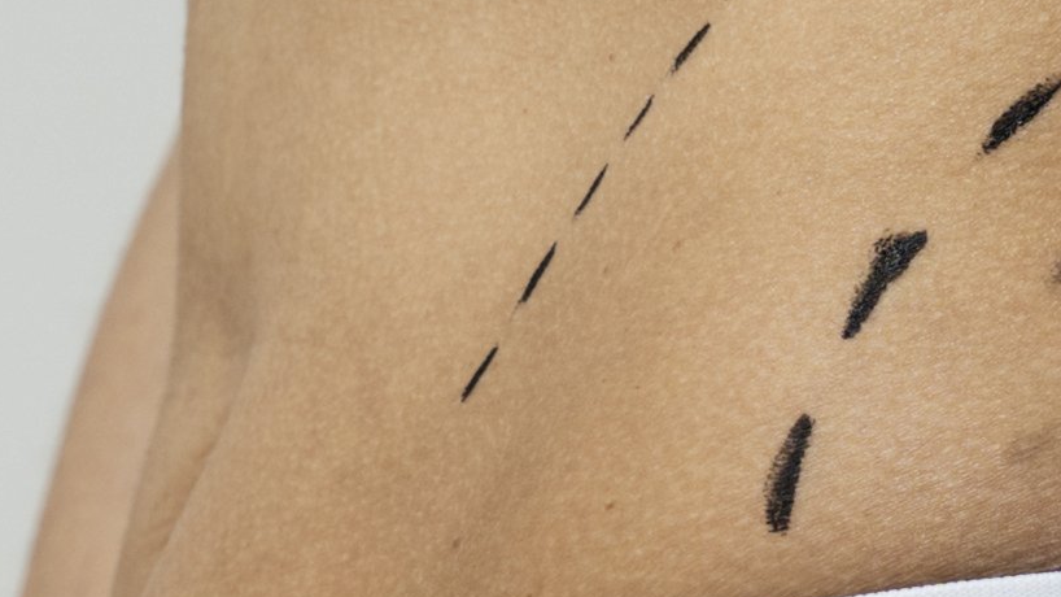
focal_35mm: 461
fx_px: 12969
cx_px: 1279
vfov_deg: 2.6
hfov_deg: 4.7
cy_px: 1299
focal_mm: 60
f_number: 5.6
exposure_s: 1/160
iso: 250
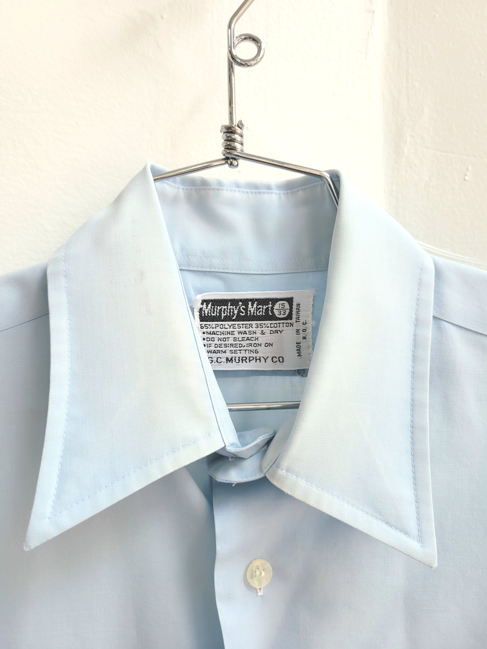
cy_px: 324
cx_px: 244
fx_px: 488
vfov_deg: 67.3
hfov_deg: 53.1
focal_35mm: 26
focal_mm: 5.4
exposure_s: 1/120
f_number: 1.8
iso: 64
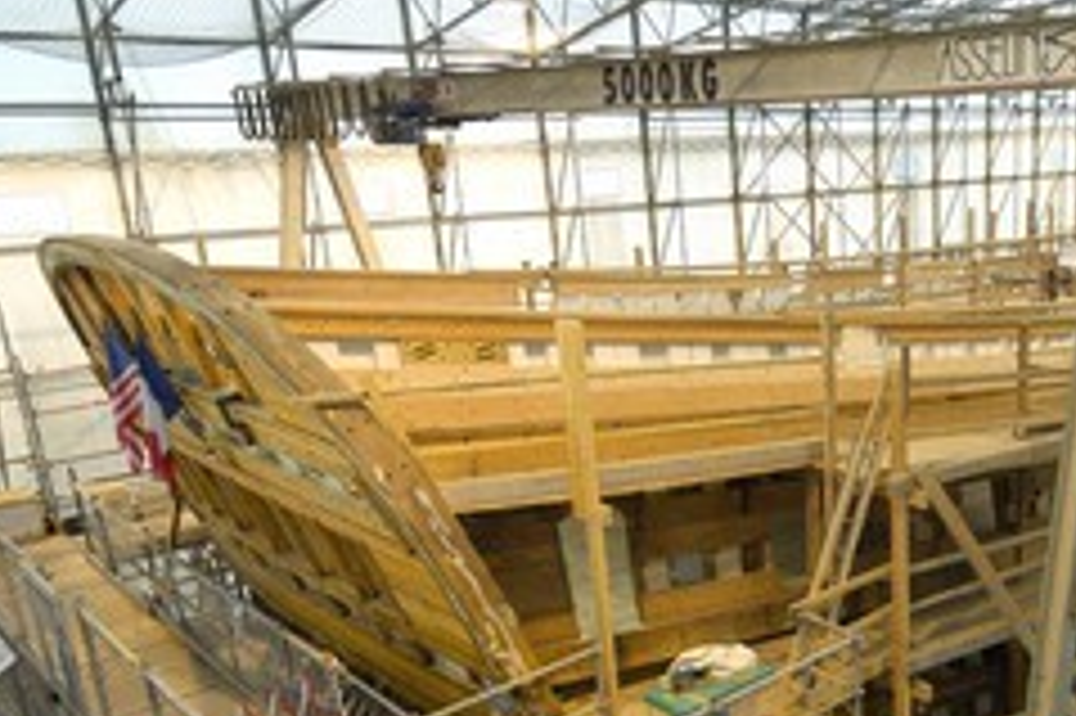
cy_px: 477
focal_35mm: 37
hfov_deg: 47.8
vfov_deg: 35.5
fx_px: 1105
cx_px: 921
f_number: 4.5
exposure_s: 1/8
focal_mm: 14
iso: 100
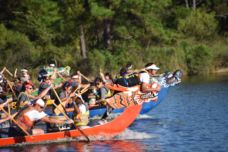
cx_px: 114
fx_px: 2850
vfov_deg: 3.1
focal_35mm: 450
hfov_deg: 4.6
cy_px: 76
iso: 400
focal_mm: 300
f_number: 6.3
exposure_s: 1/1600
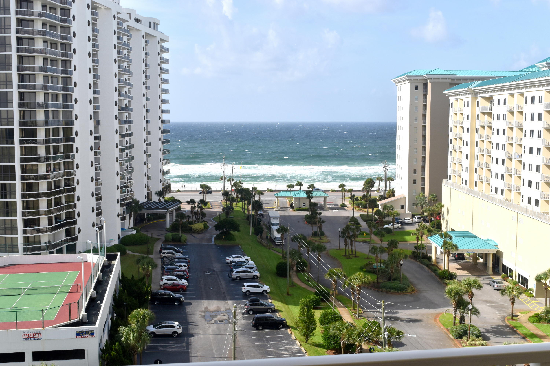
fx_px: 687
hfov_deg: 43.6
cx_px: 275
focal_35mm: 45
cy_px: 183
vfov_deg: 29.9
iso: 280
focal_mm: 30
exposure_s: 1/500
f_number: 11
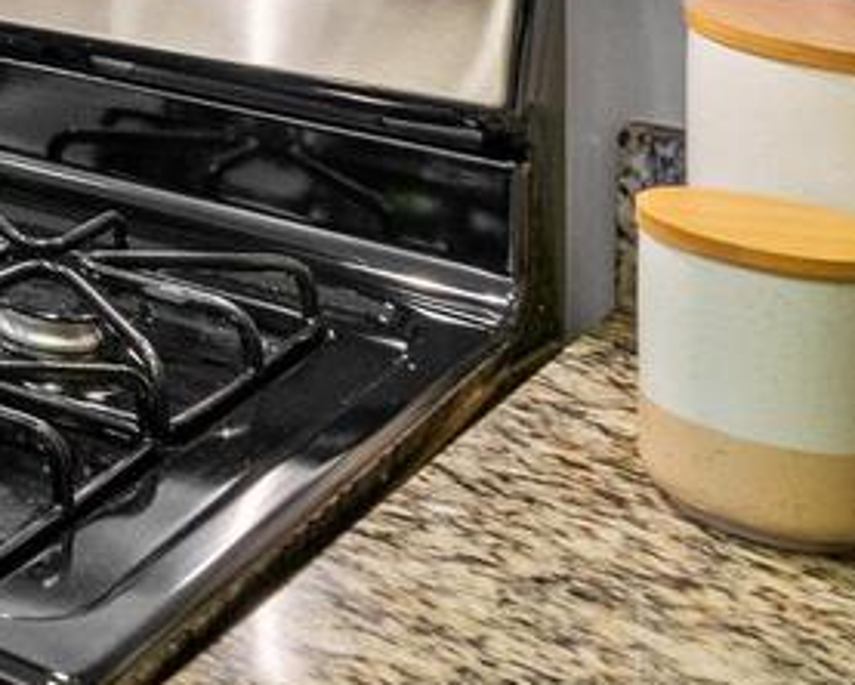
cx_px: -951
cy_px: -534
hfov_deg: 16.7
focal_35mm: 78
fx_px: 1975
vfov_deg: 16.6
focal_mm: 16
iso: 640
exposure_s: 1/3
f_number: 8
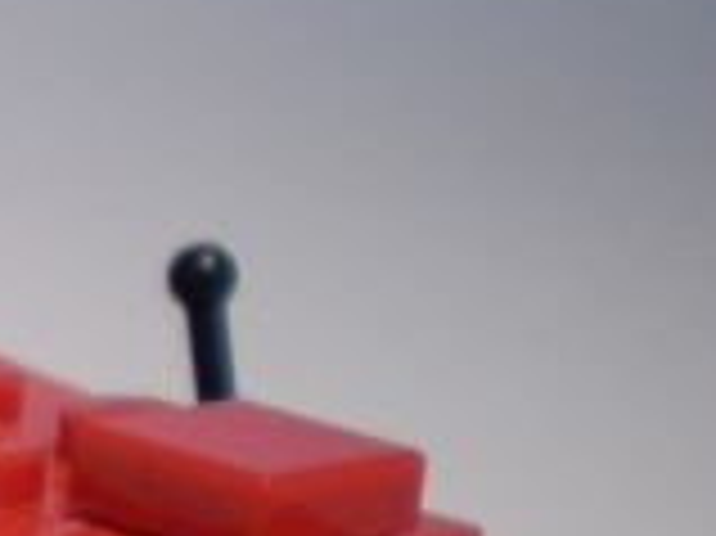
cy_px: 714
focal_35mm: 172
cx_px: -779
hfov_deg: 10.4
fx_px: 3555
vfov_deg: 8.5
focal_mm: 6.3
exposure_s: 1/73.8
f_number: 3.1
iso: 86
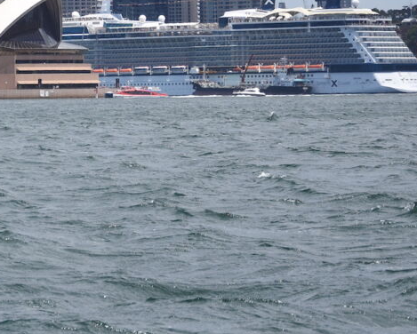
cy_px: -9
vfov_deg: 5.9
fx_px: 3224
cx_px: -41
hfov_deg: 7.4
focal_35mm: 261
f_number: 5.6
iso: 400
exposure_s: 1/2500
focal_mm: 58
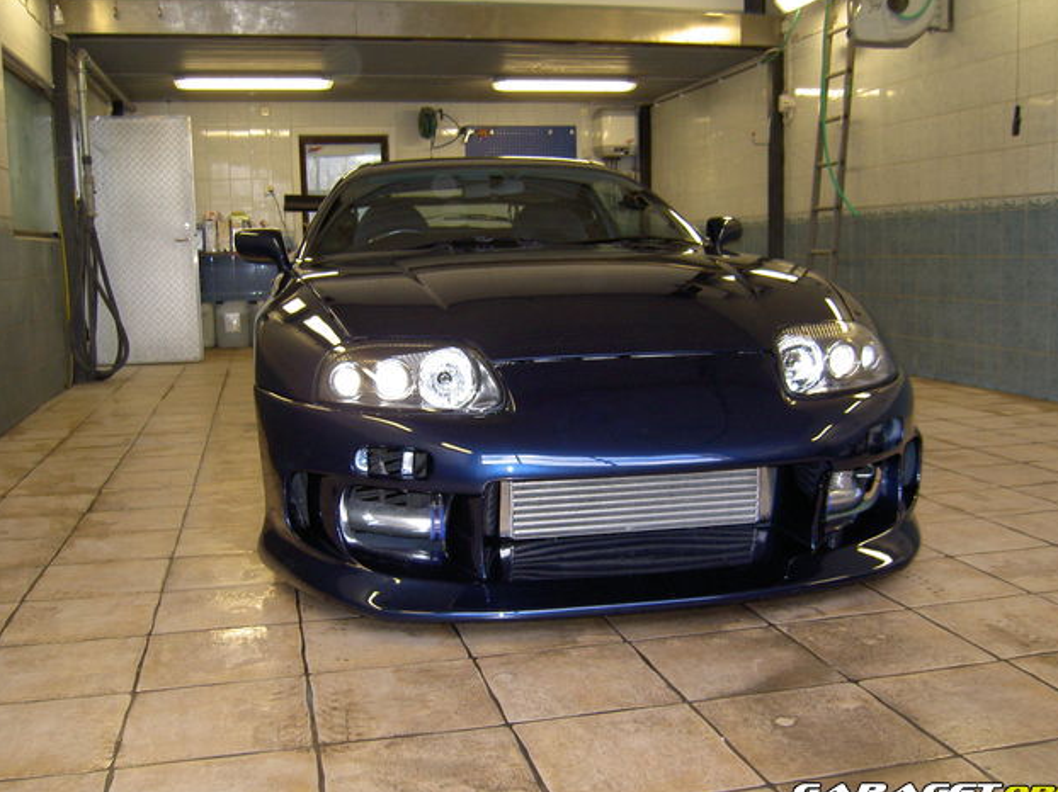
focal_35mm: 35
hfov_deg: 52.6
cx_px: 539
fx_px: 1069
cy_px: 401
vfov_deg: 40.7
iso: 100
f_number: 2.8
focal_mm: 5.6
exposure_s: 1/60
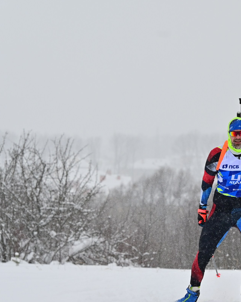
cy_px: 182
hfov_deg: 6.4
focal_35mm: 241
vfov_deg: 8.0
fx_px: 2148
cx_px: 215
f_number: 5.6
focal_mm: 135
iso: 640
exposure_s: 1/1600
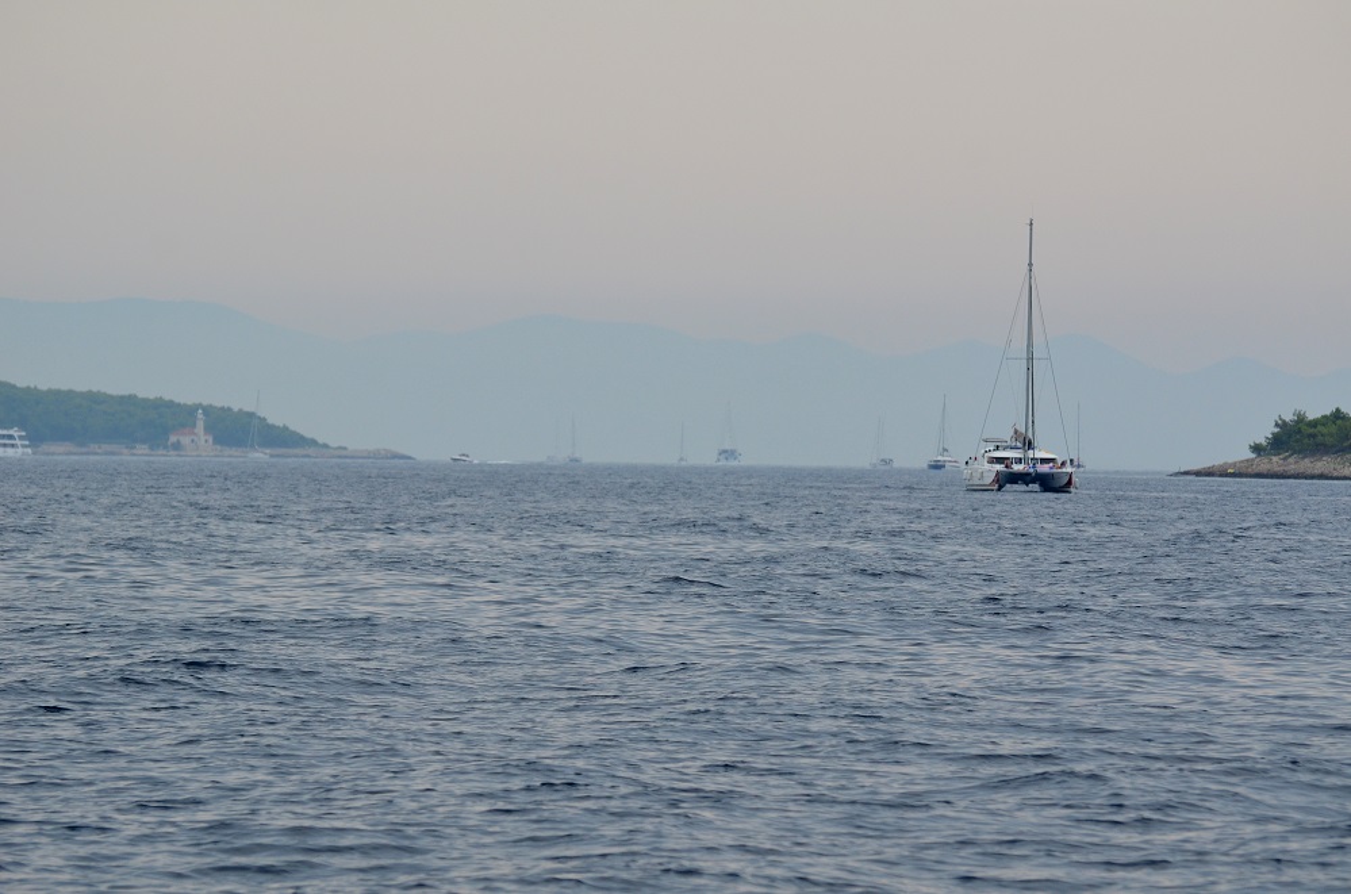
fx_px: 8143
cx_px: 676
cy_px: 447
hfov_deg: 9.5
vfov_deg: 6.3
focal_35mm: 218
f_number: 5.6
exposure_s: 1/2000
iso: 400
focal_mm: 145
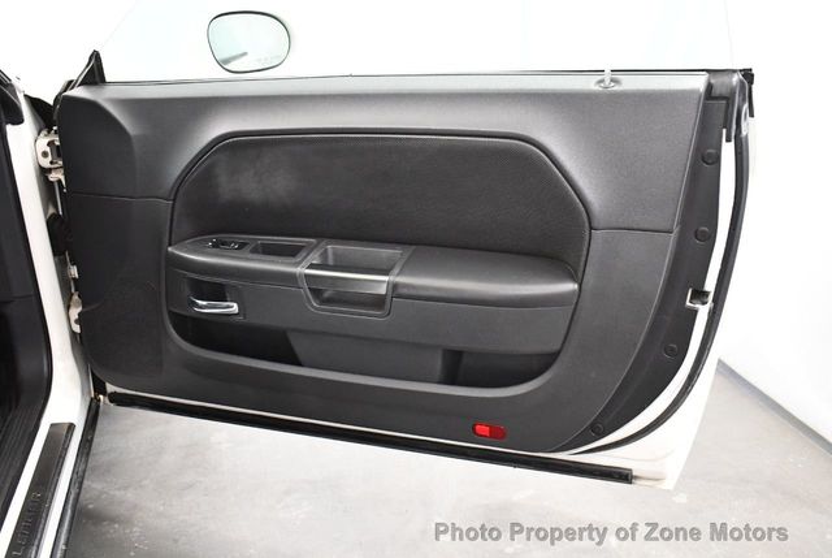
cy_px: 279
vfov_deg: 37.0
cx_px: 416
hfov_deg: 53.1
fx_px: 833
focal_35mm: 36
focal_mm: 18
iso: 3200
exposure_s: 1/100
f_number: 3.5
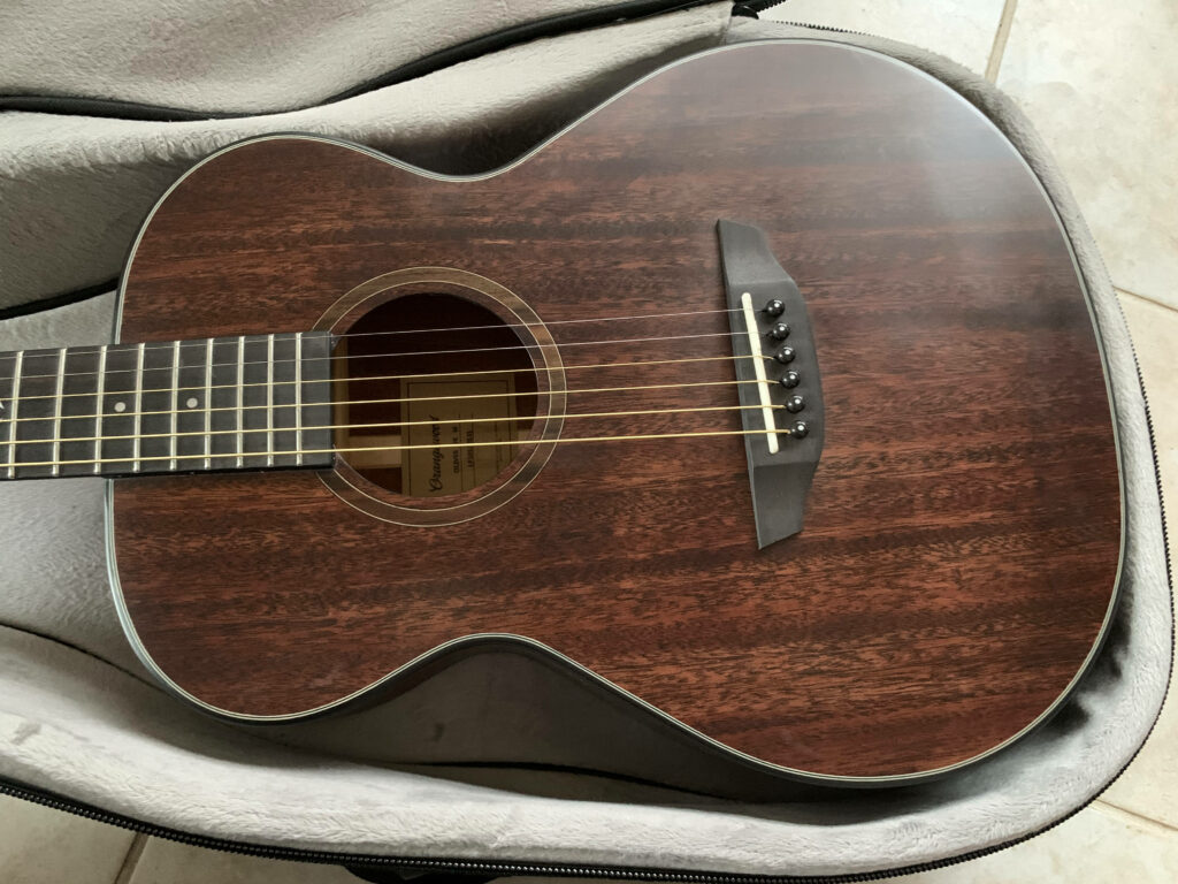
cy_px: 442
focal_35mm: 26
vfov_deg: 53.1
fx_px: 885
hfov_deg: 67.3
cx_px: 589
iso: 640
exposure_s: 1/30
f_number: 1.8
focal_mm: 4.2
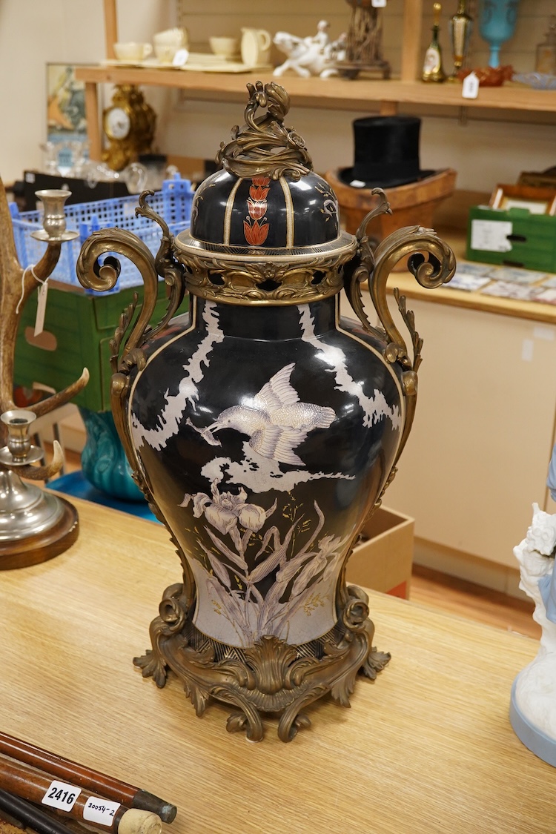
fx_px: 1042
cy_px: 417
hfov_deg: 29.9
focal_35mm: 45
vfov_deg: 43.6
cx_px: 278
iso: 2500
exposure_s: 1/160
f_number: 8
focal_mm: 30
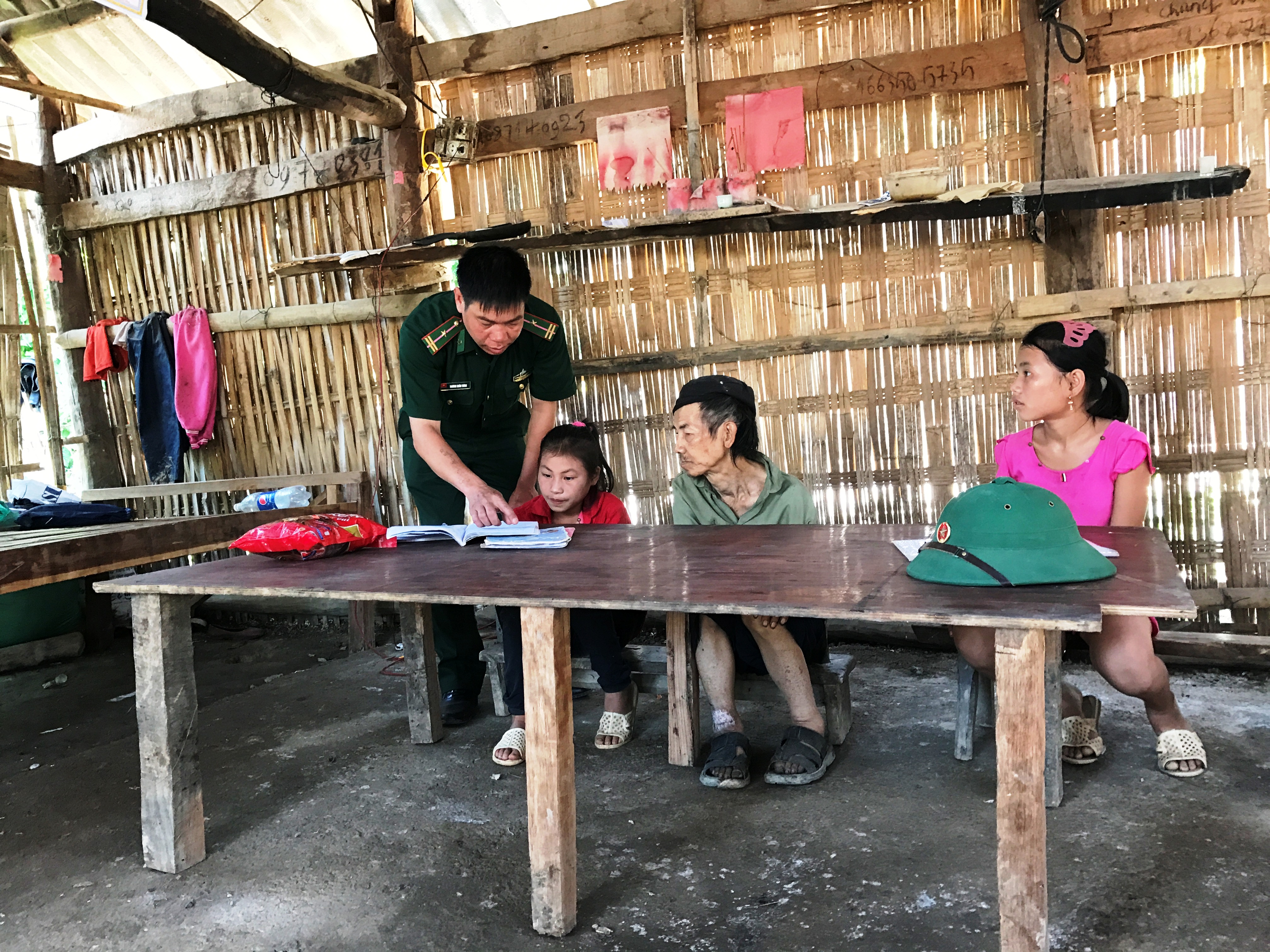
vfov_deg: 49.7
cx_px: 635
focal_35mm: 28
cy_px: 476
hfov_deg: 63.4
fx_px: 1027
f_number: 1.8
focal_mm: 3.99
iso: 50
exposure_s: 1/17
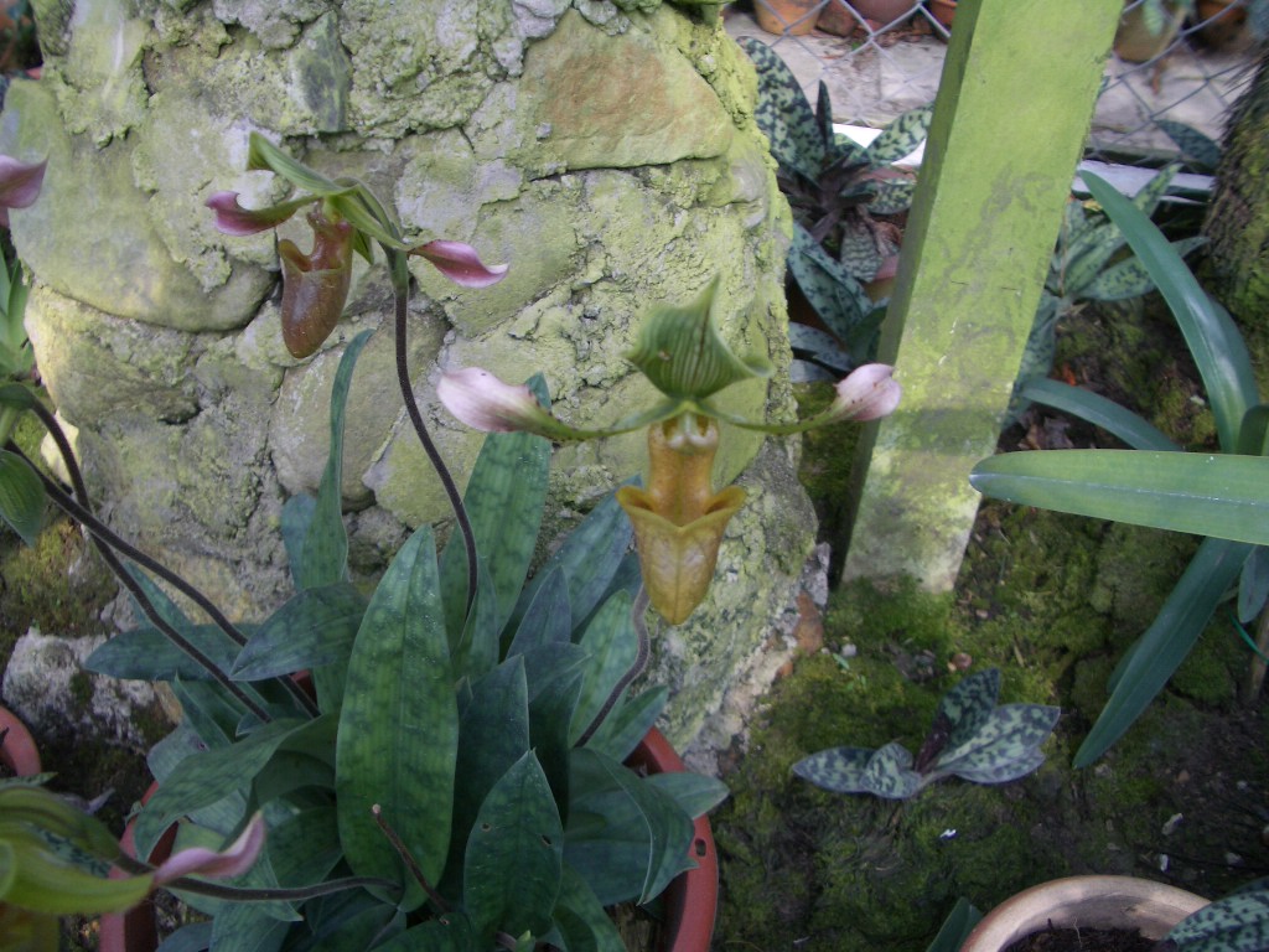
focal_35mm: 35
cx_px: 634
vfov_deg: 40.7
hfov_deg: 52.6
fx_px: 1283
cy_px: 476
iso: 50
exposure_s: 1/80
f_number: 2.6
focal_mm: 5.8
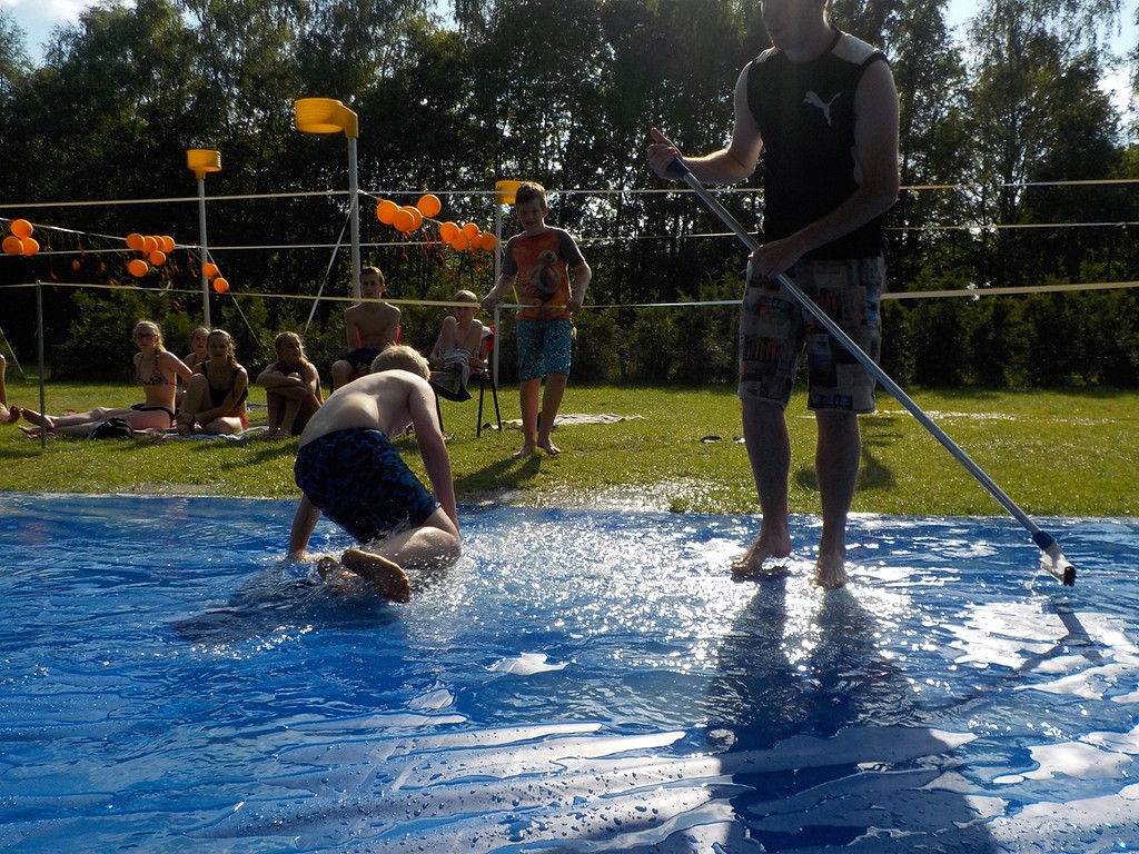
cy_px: 427
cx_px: 570
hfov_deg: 60.0
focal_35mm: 30
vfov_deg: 46.8
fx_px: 987
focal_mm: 4.1
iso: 125
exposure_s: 1/500
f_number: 6.6
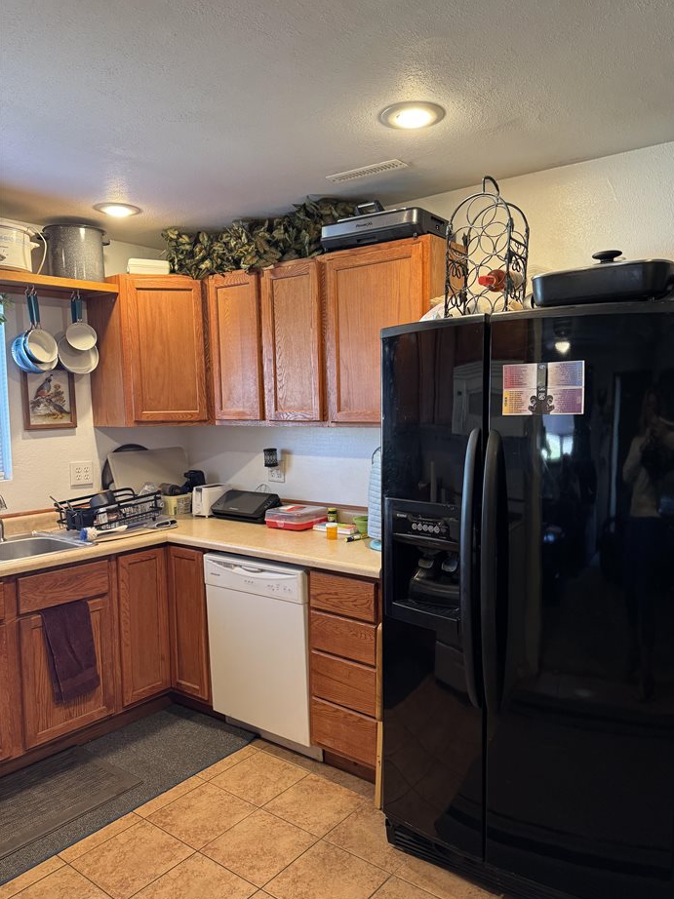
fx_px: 649
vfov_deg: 69.4
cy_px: 451
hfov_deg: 54.8
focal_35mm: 25
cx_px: 349
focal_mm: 6.76
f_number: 1.78
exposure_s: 1/60
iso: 320
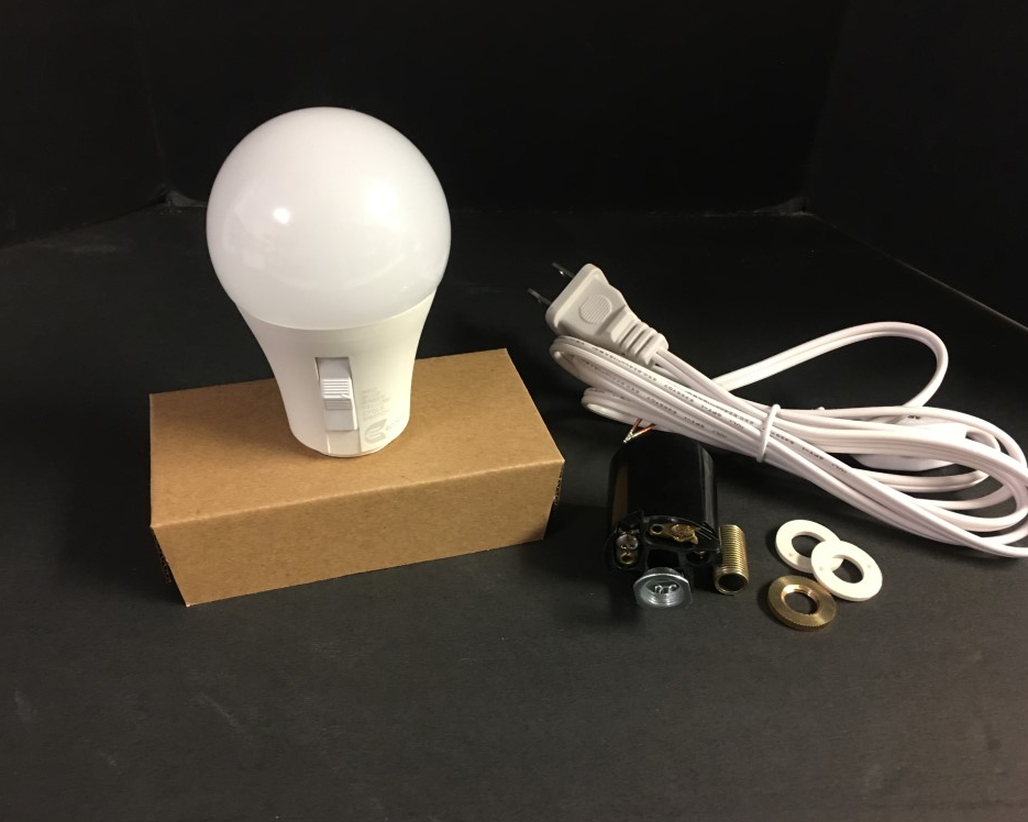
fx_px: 943
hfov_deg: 57.2
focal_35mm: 31
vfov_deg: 47.1
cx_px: 488
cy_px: 416
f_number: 2.2
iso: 80
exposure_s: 1/10
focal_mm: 4.15
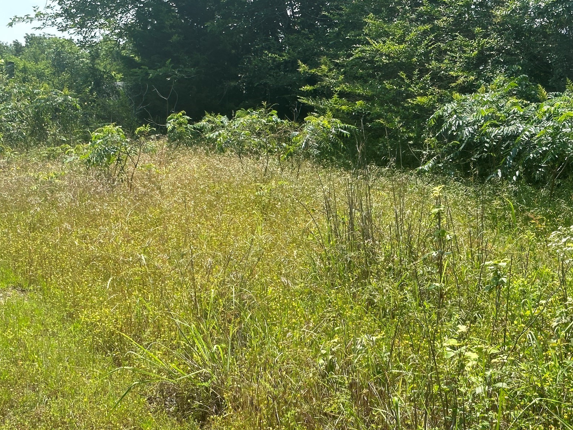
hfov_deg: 32.7
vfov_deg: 24.8
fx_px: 977
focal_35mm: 59
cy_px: 251
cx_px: 296
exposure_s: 1/2028
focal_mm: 6.86
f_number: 1.78
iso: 64
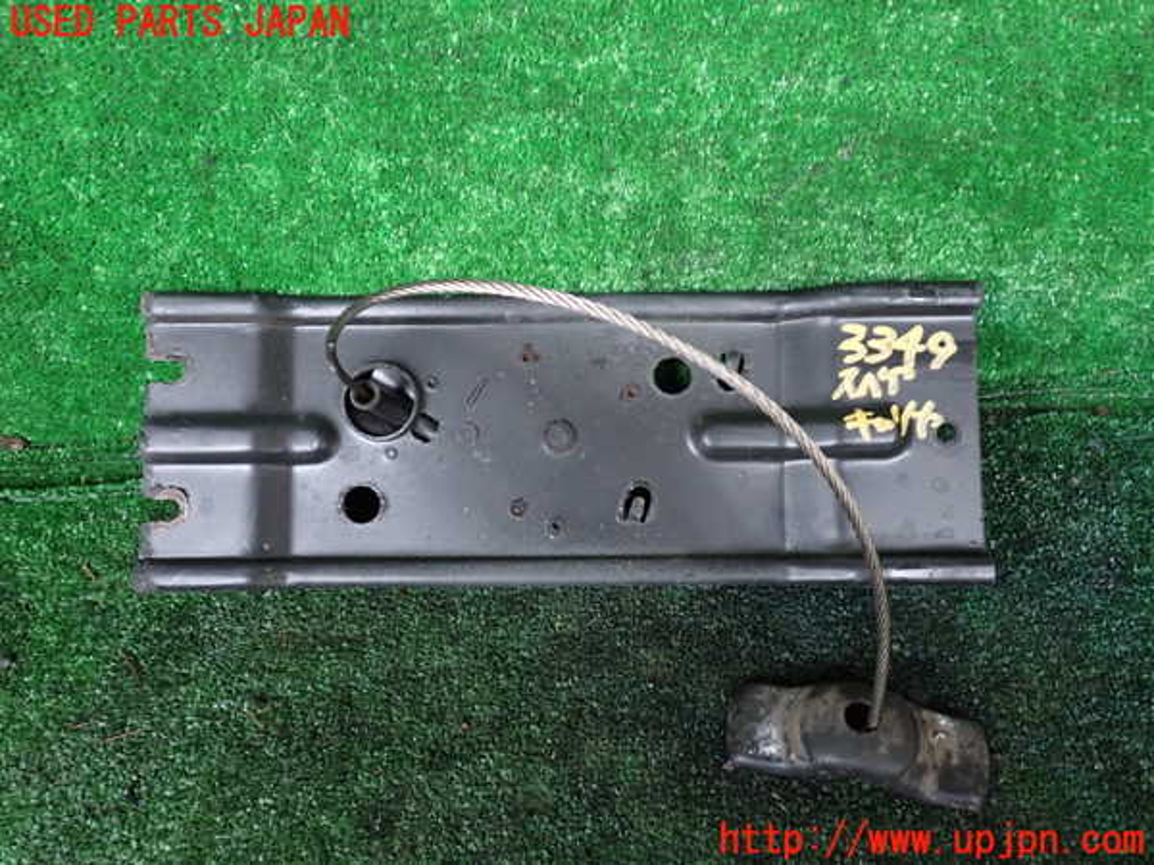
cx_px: 577
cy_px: 432
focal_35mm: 30
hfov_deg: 60.0
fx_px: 1000
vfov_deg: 46.8
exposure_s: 1/25
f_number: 2.3
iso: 800
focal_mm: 5.4
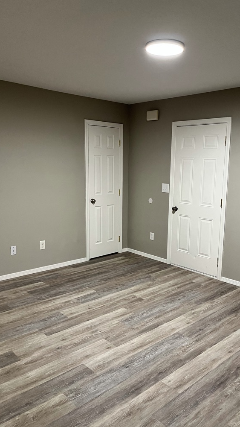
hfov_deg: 40.1
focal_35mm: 29
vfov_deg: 66.0
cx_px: 138
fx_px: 328
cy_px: 217
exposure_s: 1/60
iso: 320
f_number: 1.6
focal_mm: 5.1
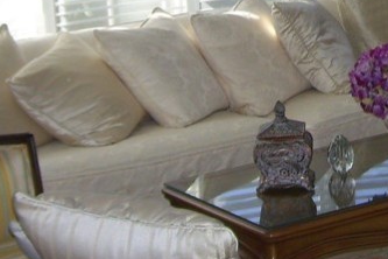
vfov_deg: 11.7
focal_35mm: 115
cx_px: 315
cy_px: -54
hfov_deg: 17.6
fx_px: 1239
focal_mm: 6
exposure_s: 1/200
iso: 80
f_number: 2.7
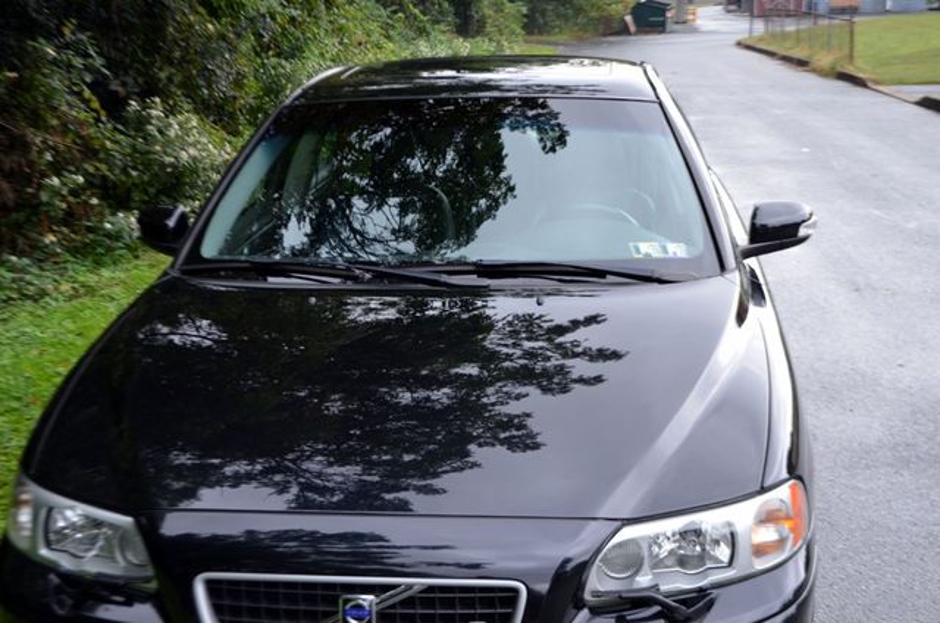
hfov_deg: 41.2
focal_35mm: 48
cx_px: 470
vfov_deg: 28.0
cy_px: 312
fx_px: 1251
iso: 400
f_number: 5.6
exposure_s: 1/125
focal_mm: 32
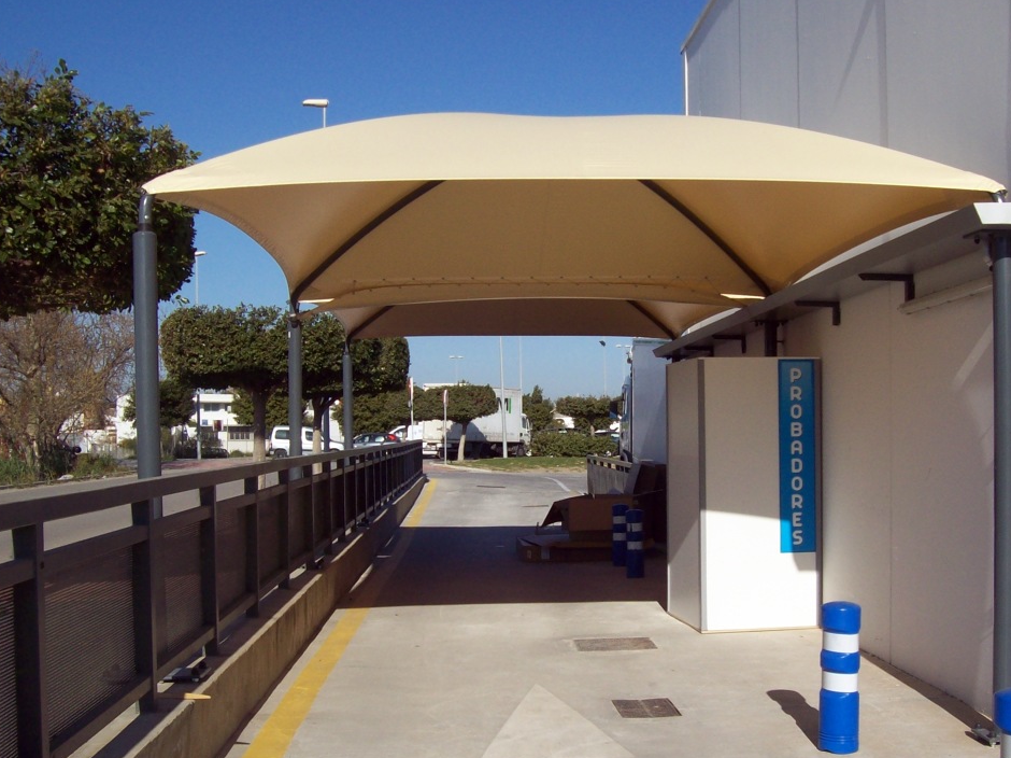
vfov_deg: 31.4
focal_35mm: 46
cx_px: 544
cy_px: 437
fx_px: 1343
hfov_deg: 41.2
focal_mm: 6
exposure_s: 1/912
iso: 80
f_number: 4.8
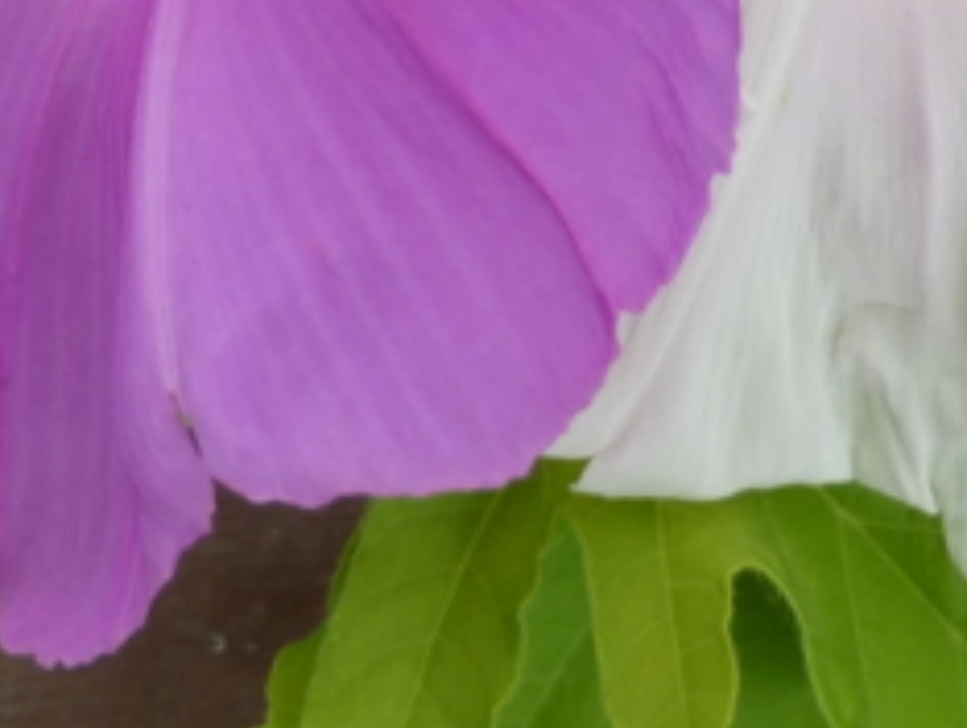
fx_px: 2293
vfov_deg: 17.2
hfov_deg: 23.7
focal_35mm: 82
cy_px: -145
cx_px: 641
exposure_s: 1/60
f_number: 3.3
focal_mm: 4.3
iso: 100
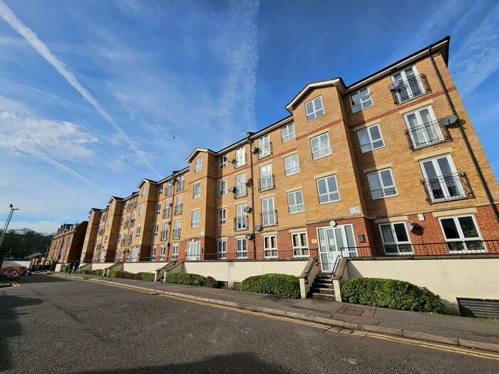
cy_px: 187
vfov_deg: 89.9
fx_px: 187
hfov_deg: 106.2
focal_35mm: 13
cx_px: 250
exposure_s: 1/3168
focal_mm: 2.2
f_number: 2.2
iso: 50
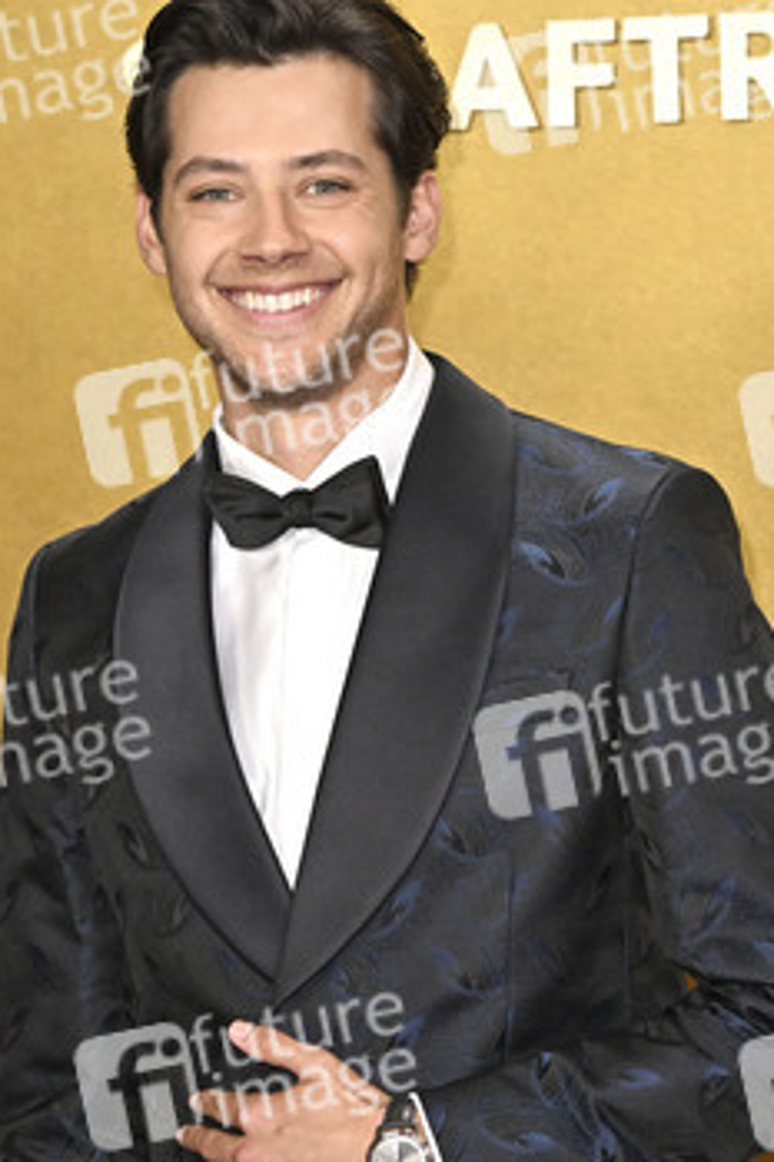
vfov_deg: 12.2
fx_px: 5423
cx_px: 342
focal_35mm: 168
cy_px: 574
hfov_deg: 8.2
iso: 2500
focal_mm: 98
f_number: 5.6
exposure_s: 1/320
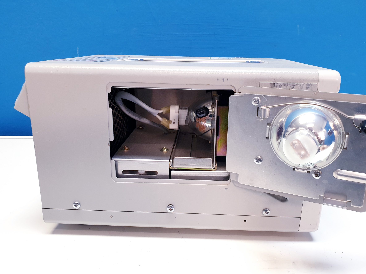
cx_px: 193
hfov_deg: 63.4
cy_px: 135
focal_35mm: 28
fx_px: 296
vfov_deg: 49.7
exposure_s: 1/50
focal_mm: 4.3
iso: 200
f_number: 2.4
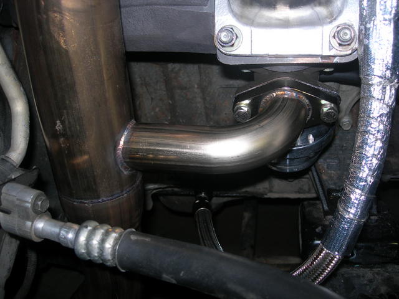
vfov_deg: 37.7
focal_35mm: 38
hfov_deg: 49.0
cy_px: 150
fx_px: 438
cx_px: 200
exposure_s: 1/60.1
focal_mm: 7.8
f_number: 2.8
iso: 50
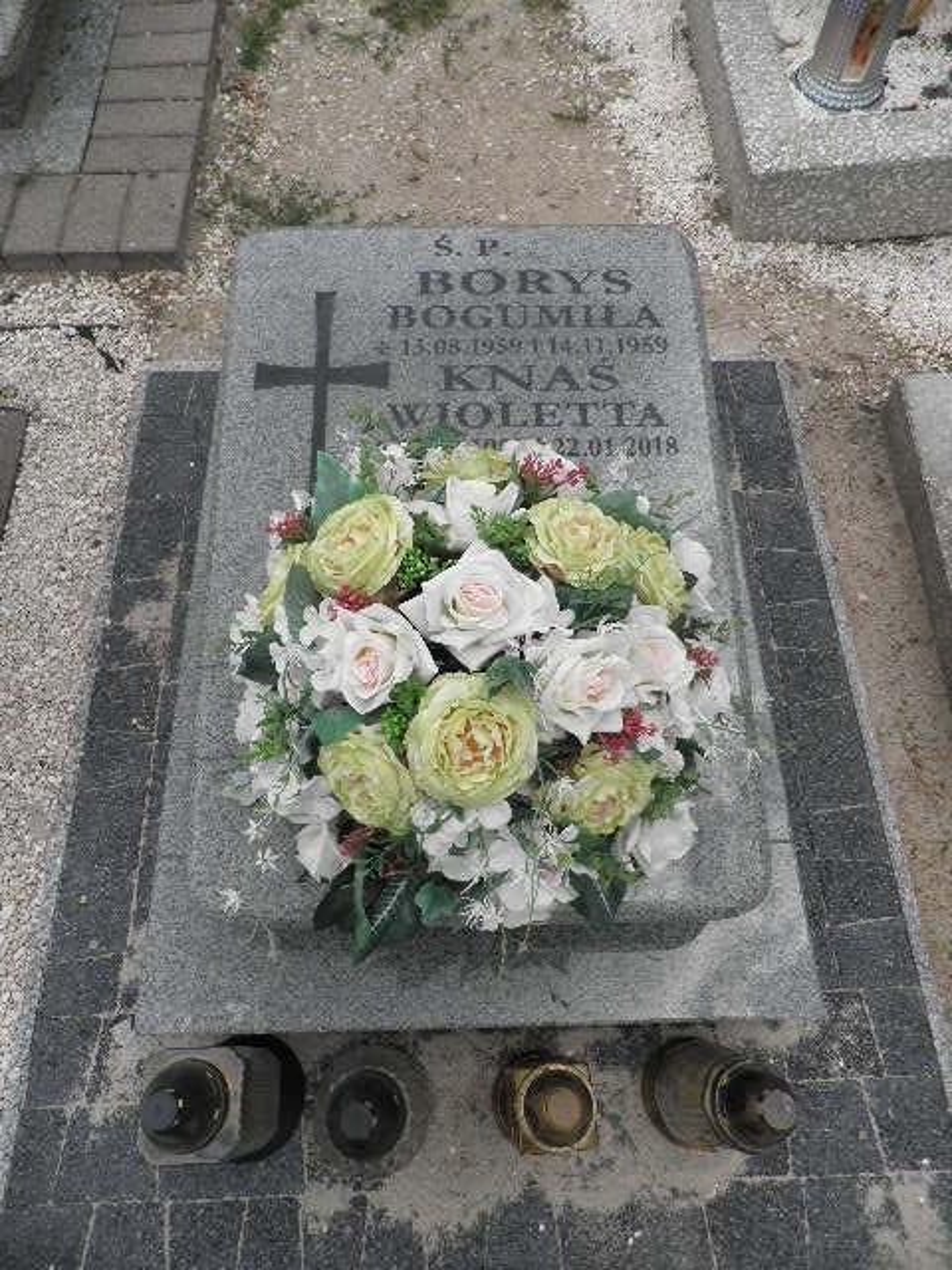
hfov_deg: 56.8
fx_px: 880
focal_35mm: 24
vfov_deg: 71.6
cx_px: 476
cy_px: 635
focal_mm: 4.3
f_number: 8.3
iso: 64
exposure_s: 1/125
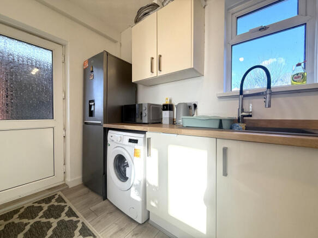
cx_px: 159
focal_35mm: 14
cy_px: 119
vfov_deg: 85.7
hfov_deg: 102.1
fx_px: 129
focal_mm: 2.22
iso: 64
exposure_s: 1/184
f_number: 2.2
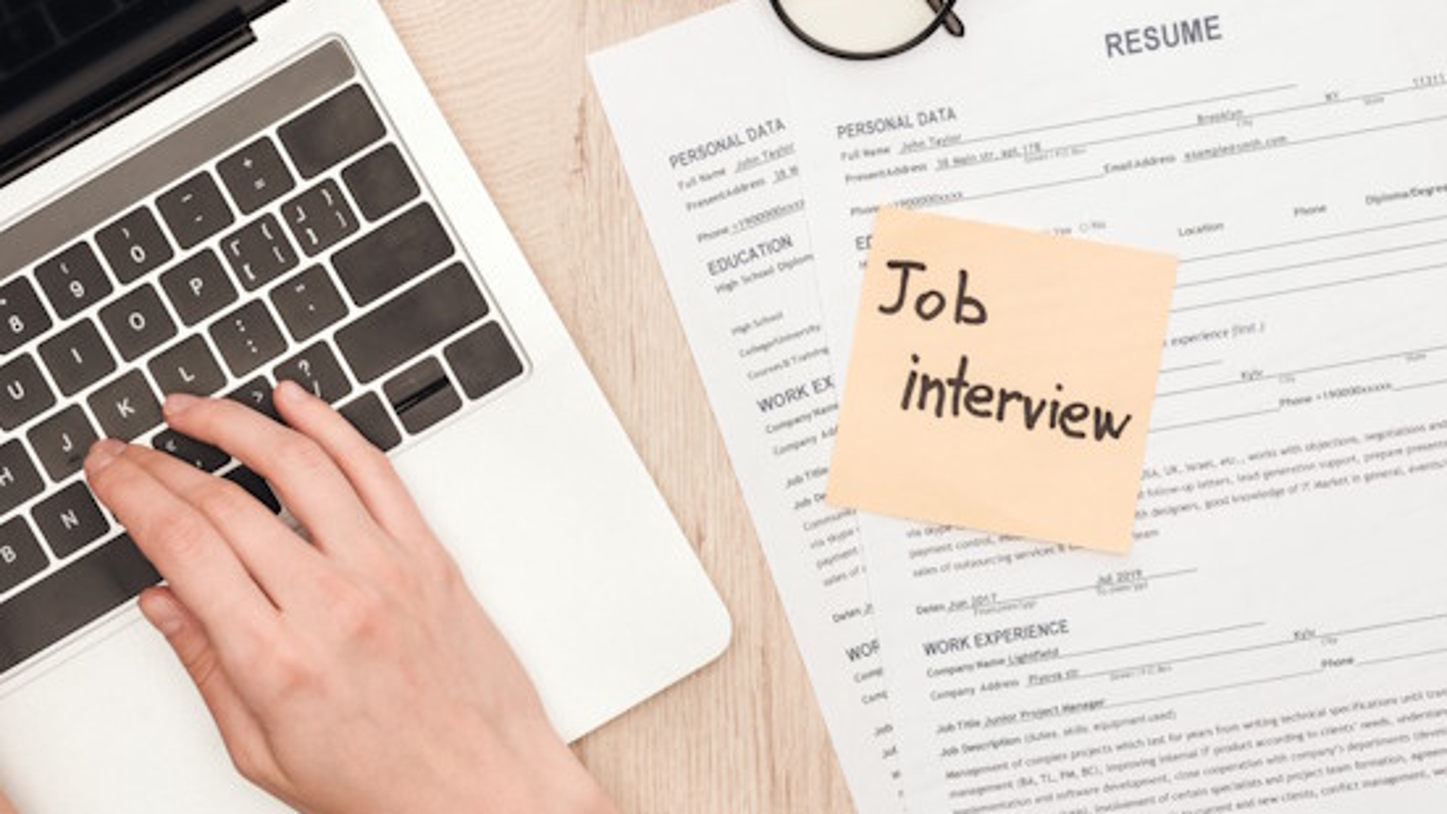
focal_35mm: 70
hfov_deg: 30.0
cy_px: 490
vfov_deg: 17.2
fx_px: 2686
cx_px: 525
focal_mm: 50
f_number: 9
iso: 200
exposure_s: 1/160
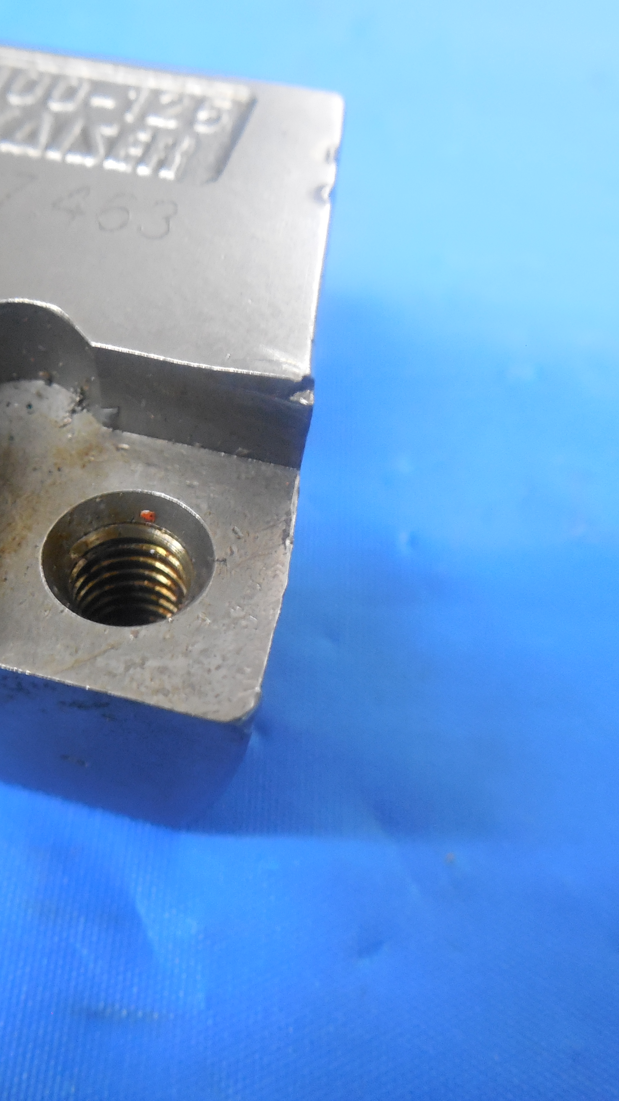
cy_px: 552
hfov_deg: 31.7
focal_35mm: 37
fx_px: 1080
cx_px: 196
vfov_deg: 54.0
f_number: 3.3
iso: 400
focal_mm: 4.5
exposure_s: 1/10
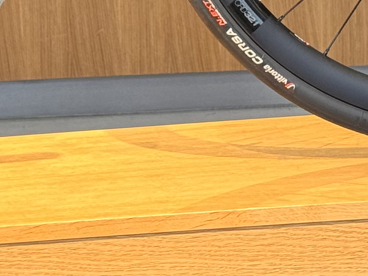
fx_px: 2115
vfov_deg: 7.2
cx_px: 0
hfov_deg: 9.9
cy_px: -286
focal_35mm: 199
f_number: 1.78
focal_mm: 6.76
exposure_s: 1/100
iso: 160
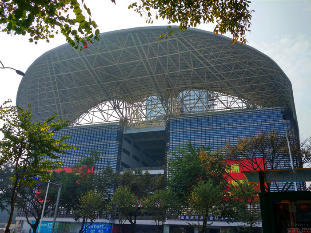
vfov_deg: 46.8
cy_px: 116
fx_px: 270
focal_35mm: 30
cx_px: 156
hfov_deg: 60.0
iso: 101
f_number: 2
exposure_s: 1/1492
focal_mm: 4.12
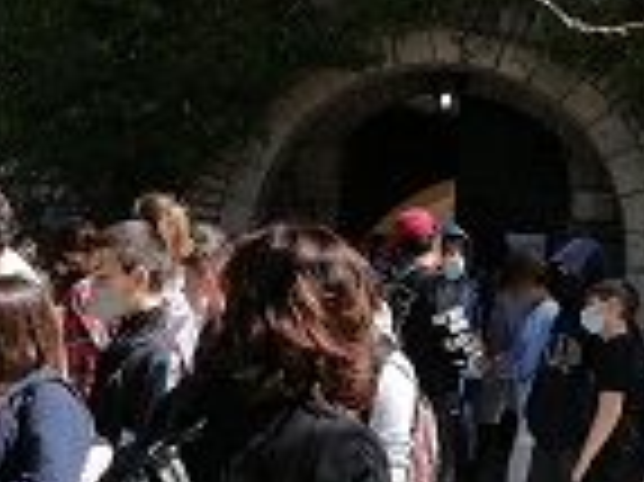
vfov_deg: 17.9
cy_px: 173
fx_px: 1524
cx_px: 104
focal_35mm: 82
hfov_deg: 23.4
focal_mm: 3.95
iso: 50
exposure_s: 1/1011
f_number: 1.8
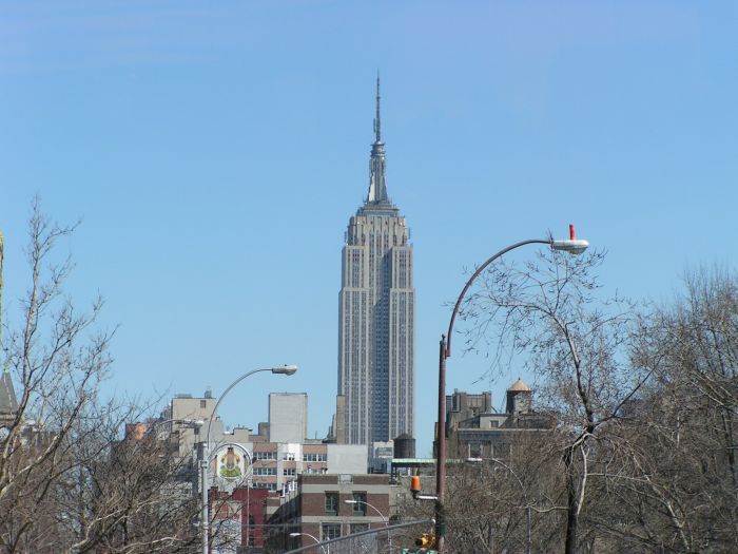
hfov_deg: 13.2
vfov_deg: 9.9
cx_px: 369
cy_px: 277
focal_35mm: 150
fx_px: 3198
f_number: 6.3
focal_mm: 22.9
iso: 50
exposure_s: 1/400
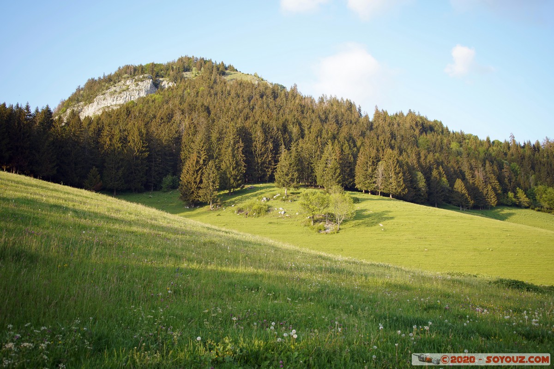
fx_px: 616
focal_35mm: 40
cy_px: 184
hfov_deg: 48.5
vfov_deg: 33.4
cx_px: 277
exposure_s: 1/125
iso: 100
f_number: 4.5
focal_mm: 40
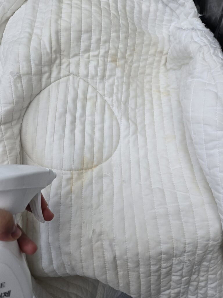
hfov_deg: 58.9
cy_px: 149
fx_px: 198
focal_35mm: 23
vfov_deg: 73.9
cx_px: 112
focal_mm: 5.4
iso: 80
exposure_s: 1/1167
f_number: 1.8
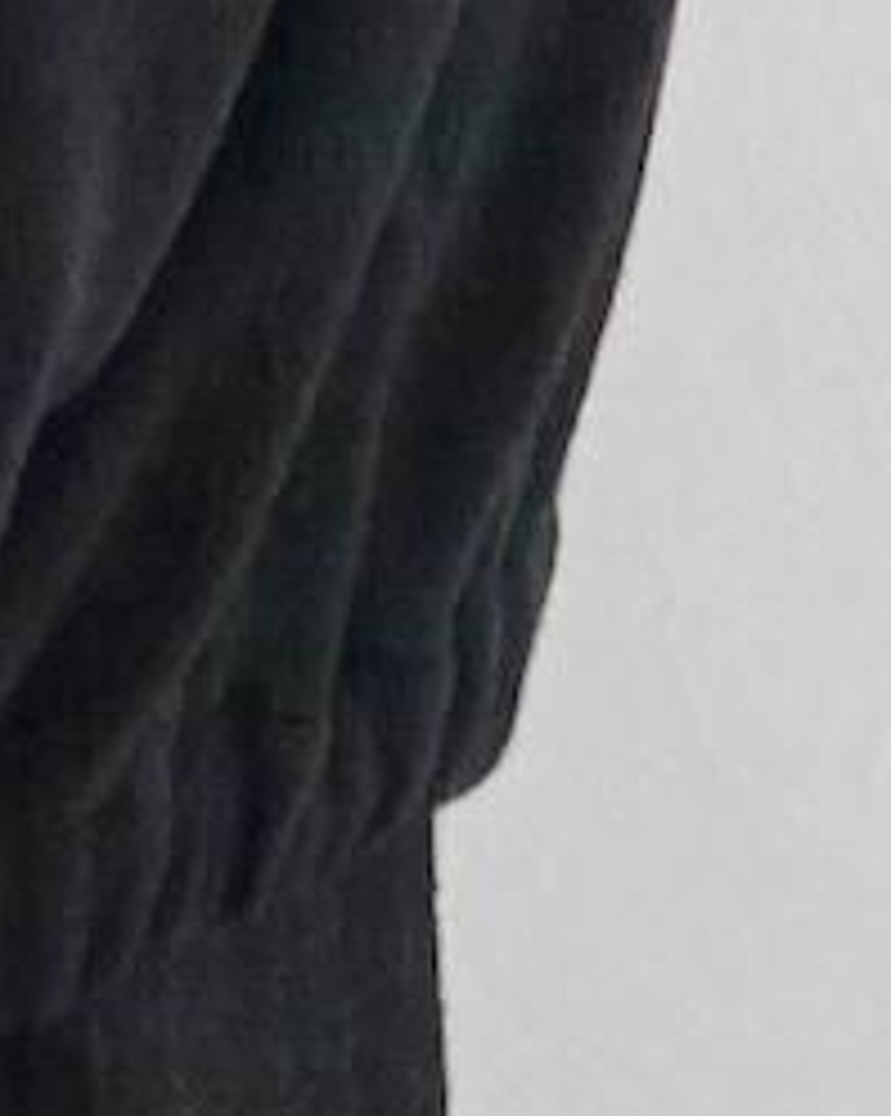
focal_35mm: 395
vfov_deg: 4.9
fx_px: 13036
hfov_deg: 3.9
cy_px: -495
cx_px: -405
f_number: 5
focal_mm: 58
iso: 3200
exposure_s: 1/160
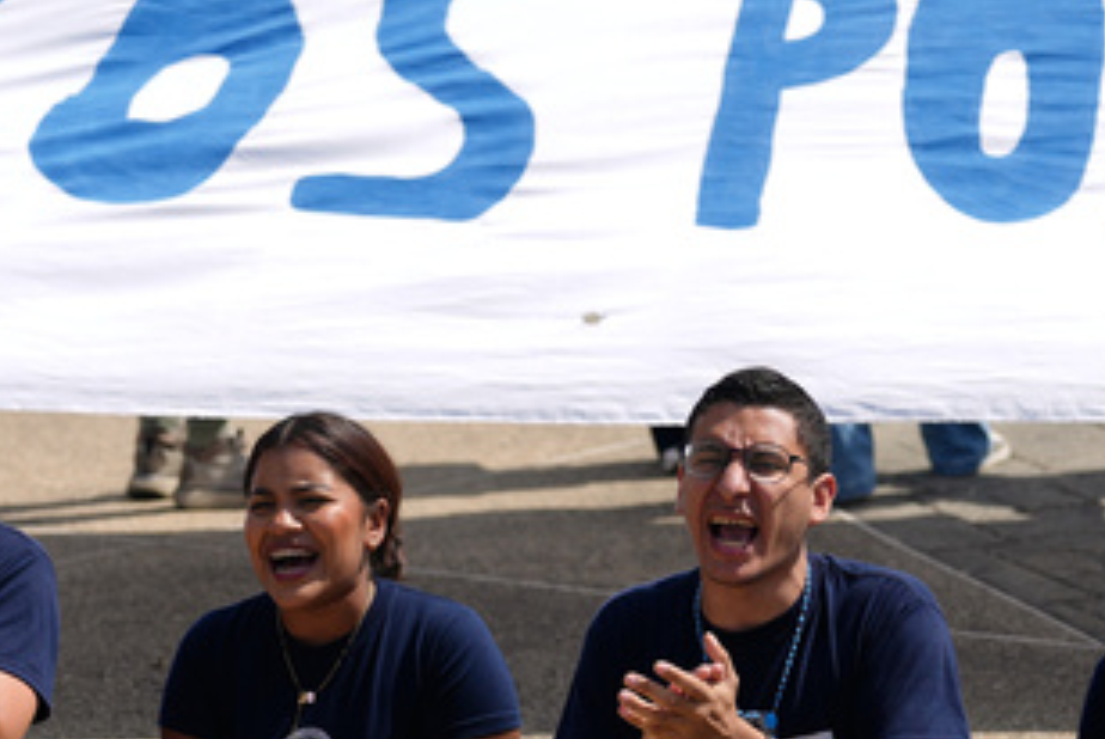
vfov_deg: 8.3
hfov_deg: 12.4
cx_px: 556
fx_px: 5100
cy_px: 439
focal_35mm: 166
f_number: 2.2
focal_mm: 50
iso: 50
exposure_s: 1/2000
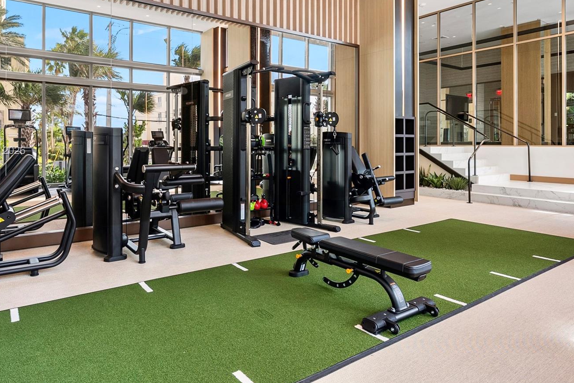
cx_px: 240
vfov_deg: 56.8
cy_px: 152
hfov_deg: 78.0
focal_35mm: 22
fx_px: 351
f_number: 8
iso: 400
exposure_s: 1/25
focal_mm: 12
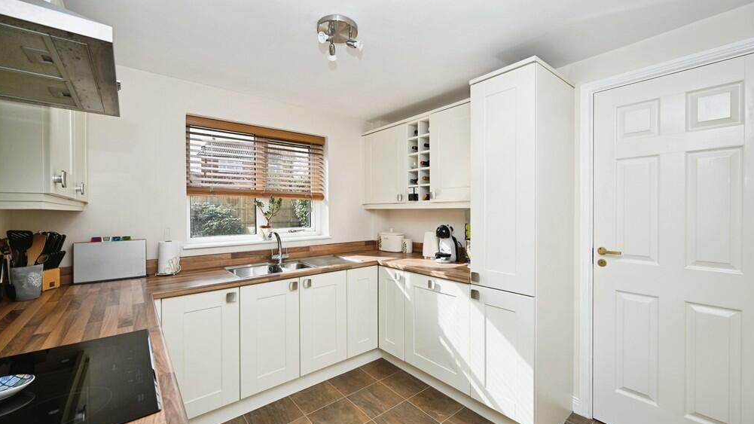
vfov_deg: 70.5
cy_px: 221
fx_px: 300
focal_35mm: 15
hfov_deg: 103.0
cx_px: 383
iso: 100
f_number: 6.3
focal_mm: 14
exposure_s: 1/125
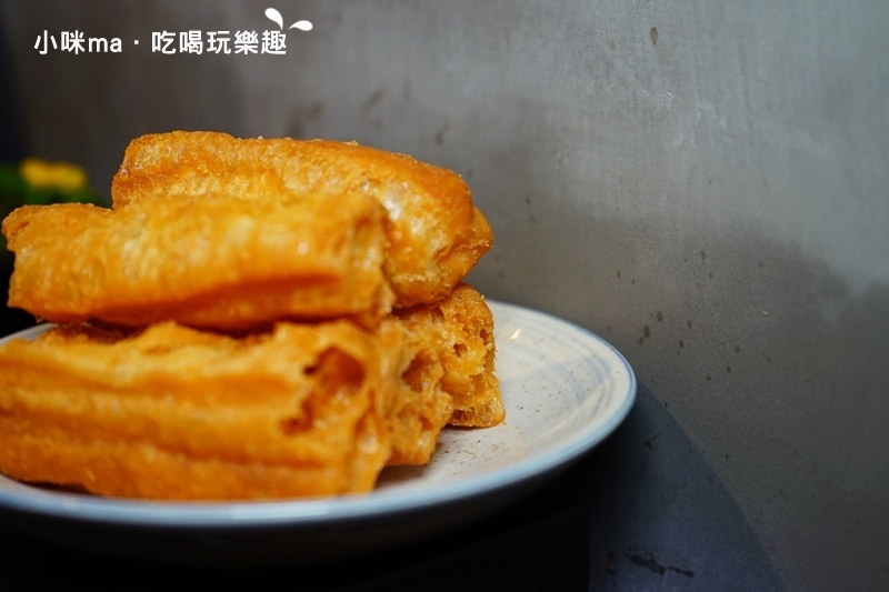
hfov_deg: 38.2
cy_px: 296
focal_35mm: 52
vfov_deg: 26.0
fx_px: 1284
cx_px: 444
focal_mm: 52
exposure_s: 1/60
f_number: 5
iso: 1250
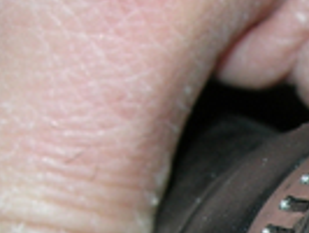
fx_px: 1635
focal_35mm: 183
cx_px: 441
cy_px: 361
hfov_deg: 10.5
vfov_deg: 8.0
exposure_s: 1/60.1
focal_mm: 7.8
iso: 64
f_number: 4.8
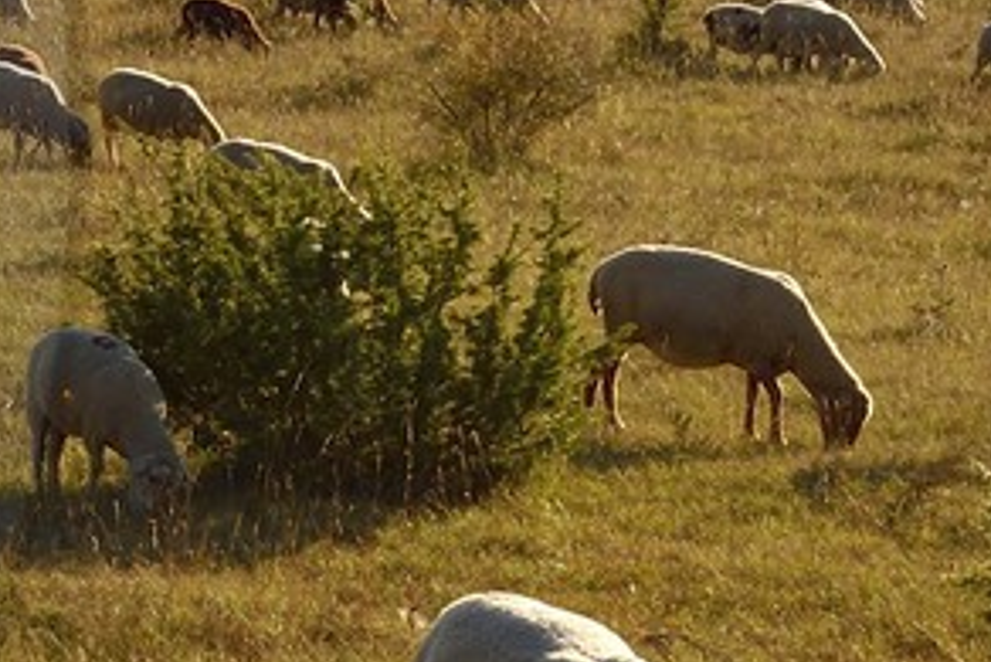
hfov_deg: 9.0
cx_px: -1334
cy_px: 149
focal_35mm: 208
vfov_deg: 6.6
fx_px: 5728
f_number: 16
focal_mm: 38
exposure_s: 1/200
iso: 400
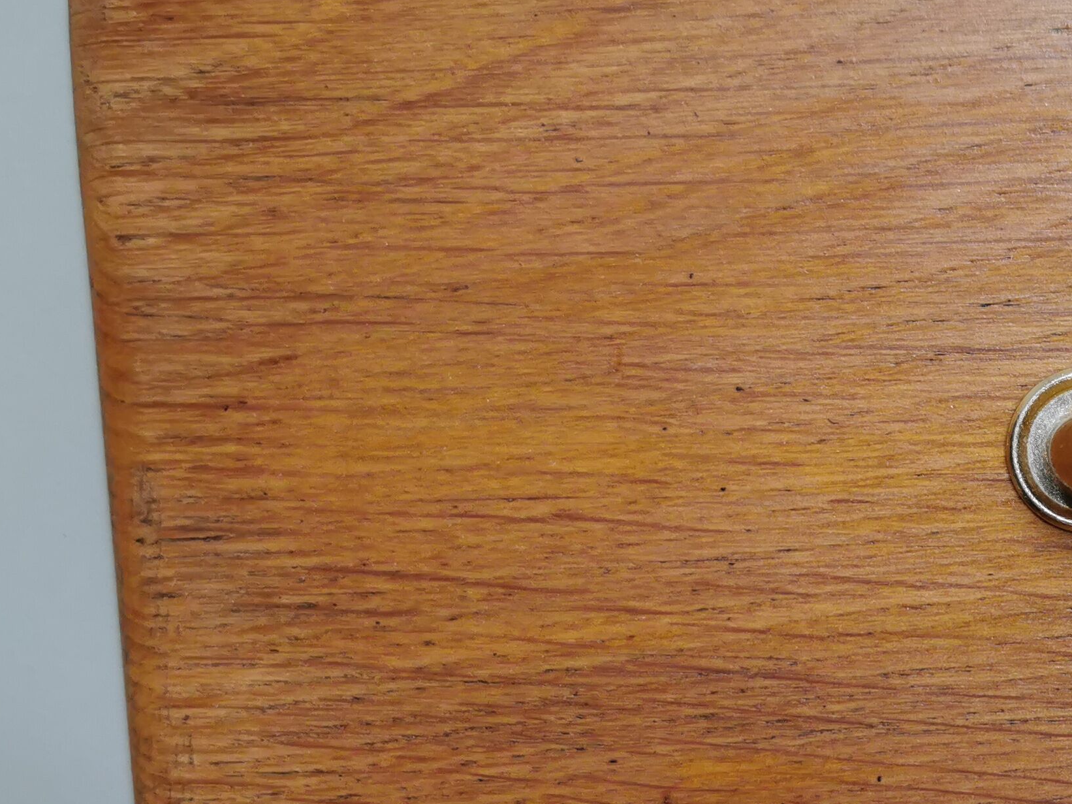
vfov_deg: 24.4
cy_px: 494
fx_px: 1858
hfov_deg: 29.9
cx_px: 1088
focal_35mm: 60
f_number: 1.6
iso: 80
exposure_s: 1/100
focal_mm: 5.56
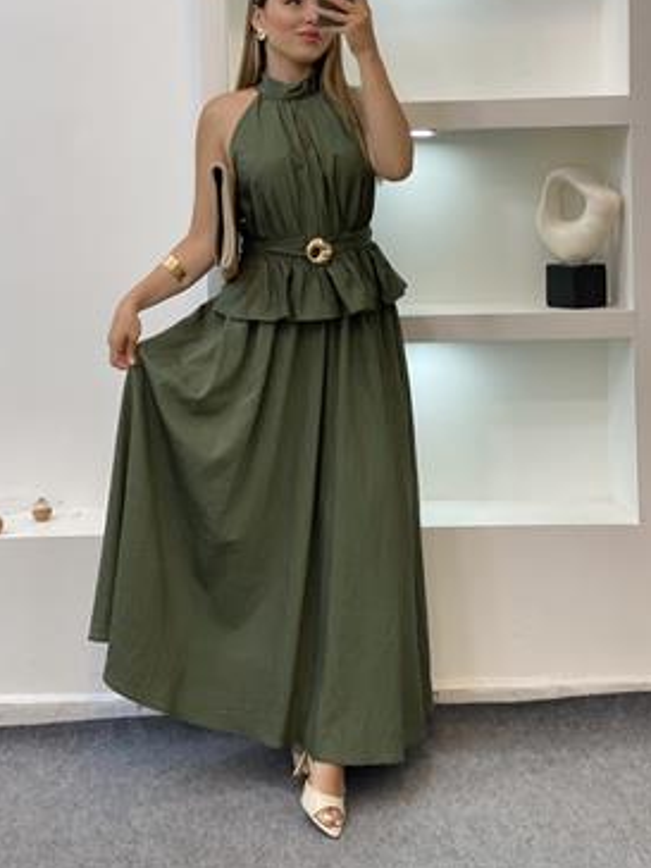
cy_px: 383
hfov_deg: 24.8
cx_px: 310
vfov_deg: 32.7
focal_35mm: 59
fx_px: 1479
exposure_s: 1/100
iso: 100
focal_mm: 6
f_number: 2
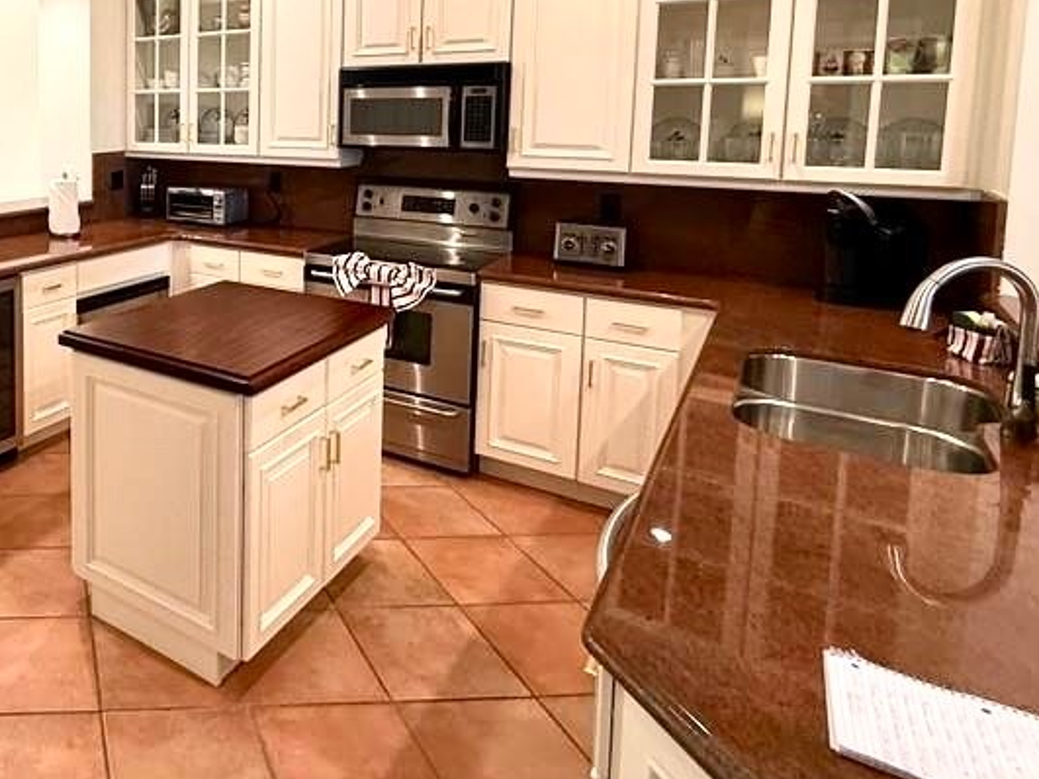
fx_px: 810
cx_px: 61
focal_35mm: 27
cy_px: 172
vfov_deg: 48.8
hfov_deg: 54.7
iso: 125
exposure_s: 1/120
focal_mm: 2.22
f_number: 2.2
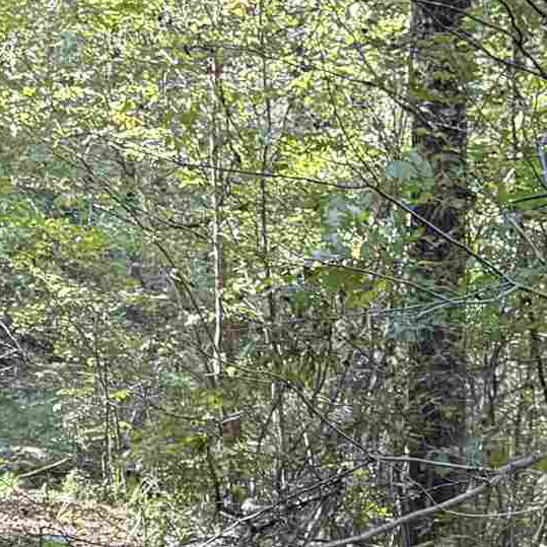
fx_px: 2163
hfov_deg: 14.1
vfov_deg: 13.9
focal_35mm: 121
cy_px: 713
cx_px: -53
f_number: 1.78
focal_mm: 6.76
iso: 100
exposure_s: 1/121
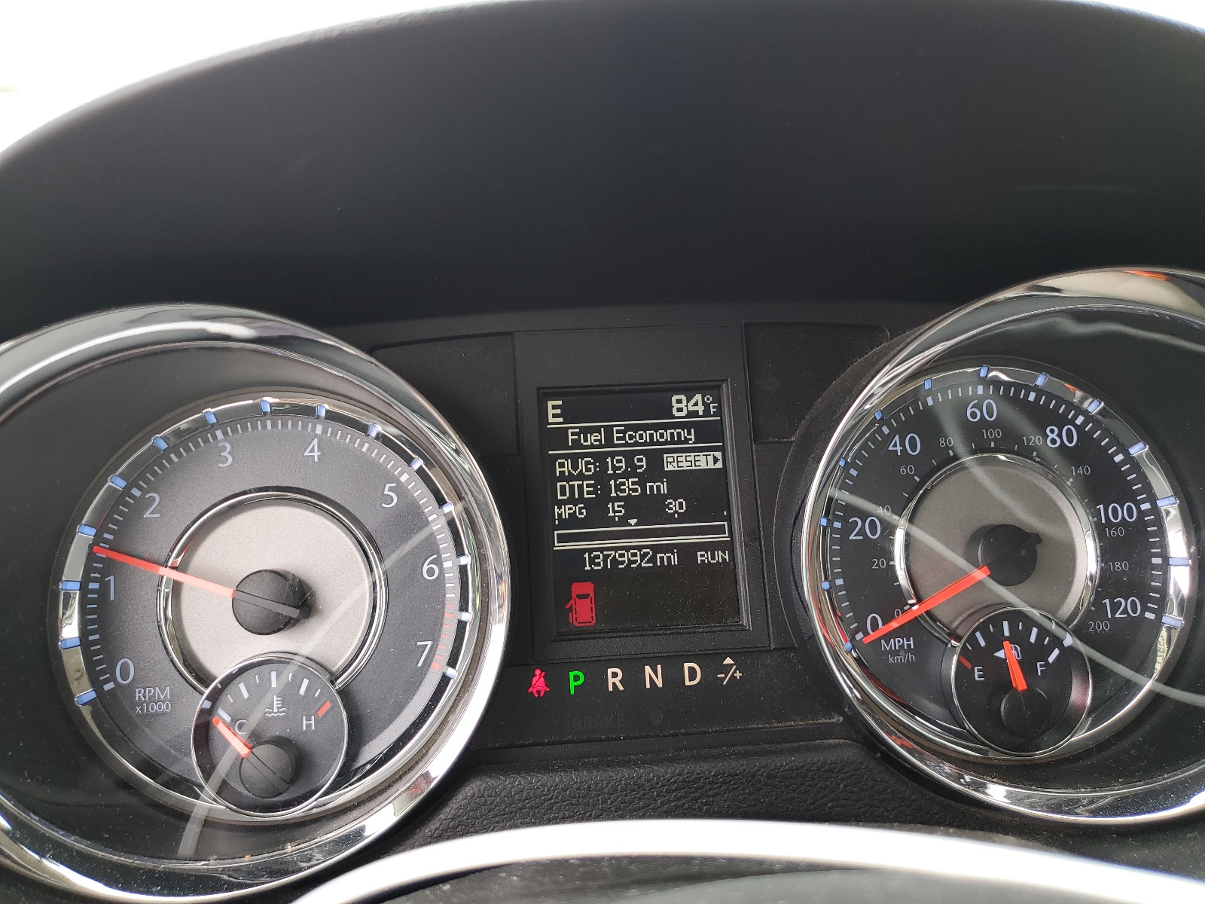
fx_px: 905
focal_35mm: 26
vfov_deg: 53.1
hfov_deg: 67.3
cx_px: 602
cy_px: 452
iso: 50
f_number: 1.5
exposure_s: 1/125
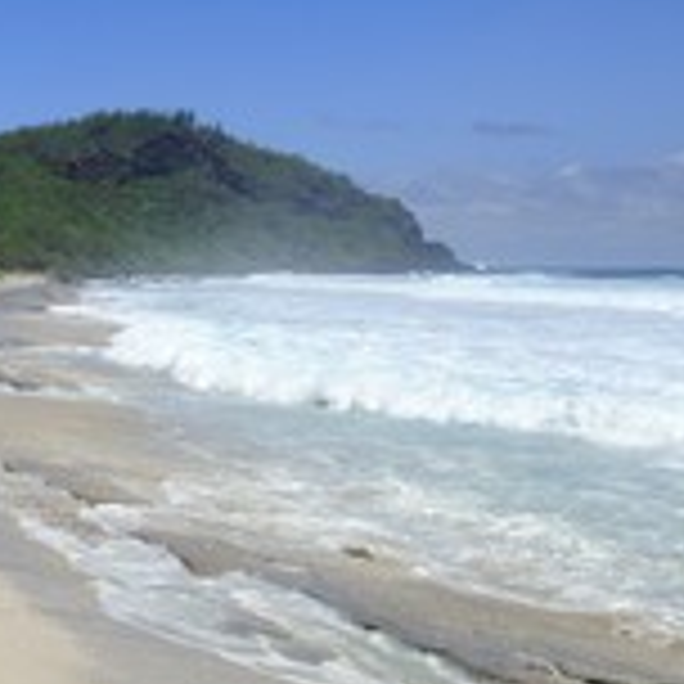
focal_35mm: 61
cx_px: -164
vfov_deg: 28.1
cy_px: 378
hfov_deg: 25.0
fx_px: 1364
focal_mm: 26
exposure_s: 1/400
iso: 200
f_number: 11
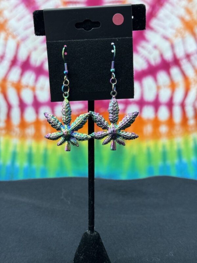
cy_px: 132
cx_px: 98
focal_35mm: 48
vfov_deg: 39.7
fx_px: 364
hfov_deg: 30.3
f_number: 1.78
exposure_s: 1/40
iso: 320
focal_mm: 6.76
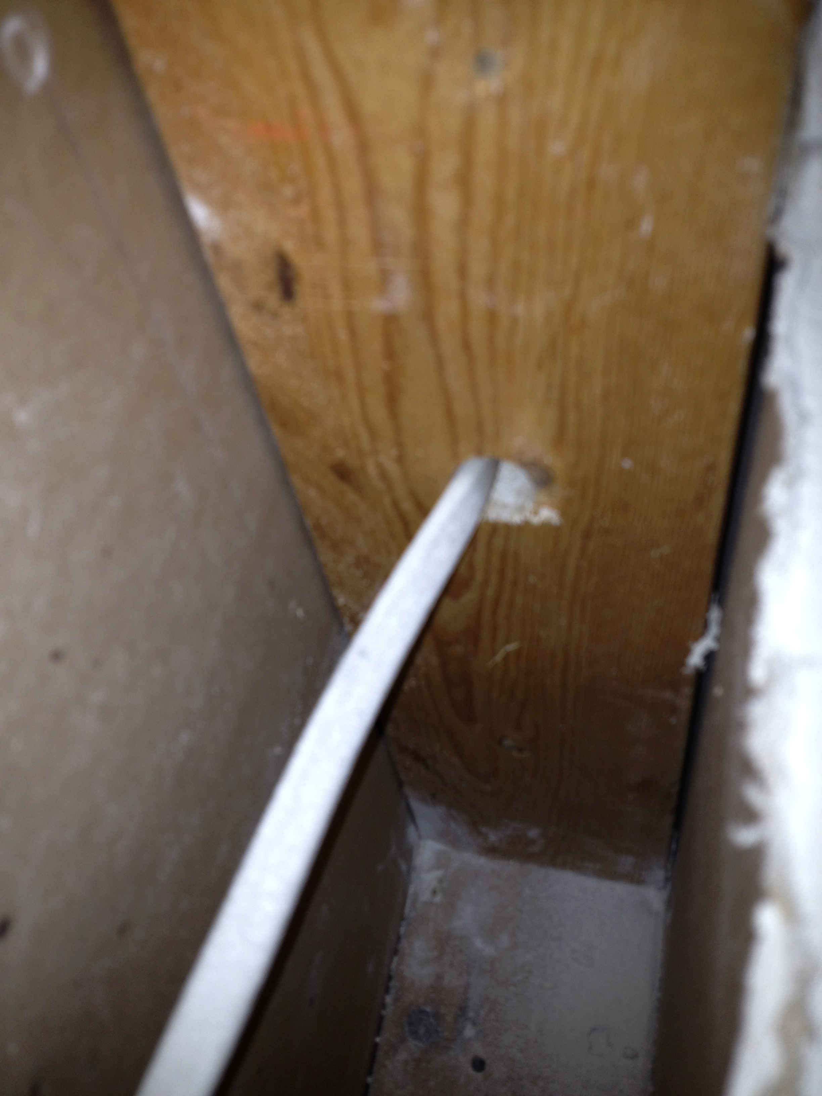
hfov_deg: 40.7
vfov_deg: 52.6
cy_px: 548
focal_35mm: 35
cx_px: 411
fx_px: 1108
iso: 50
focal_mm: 4.28
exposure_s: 1/70
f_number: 2.4
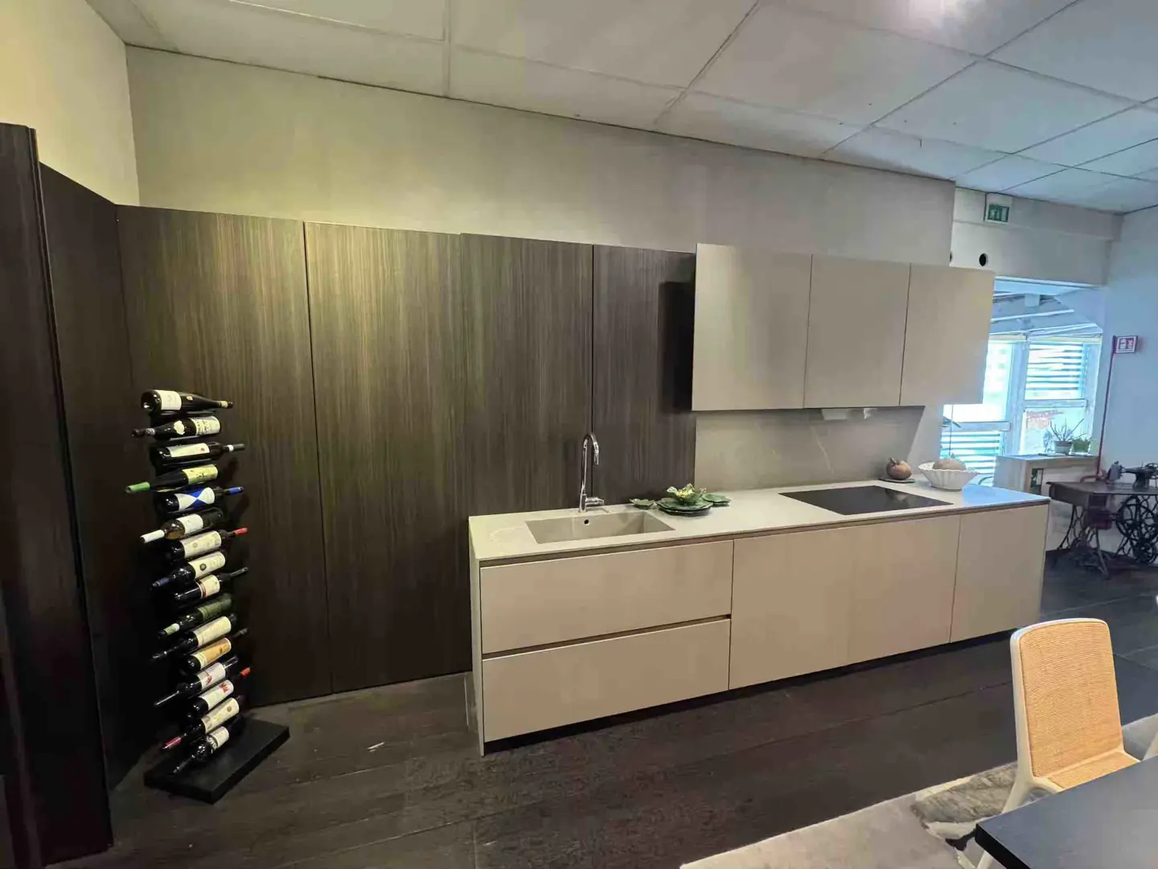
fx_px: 468
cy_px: 434
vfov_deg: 85.7
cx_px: 579
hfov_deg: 102.1
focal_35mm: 14
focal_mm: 2.22
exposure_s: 1/50
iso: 400
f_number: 2.2
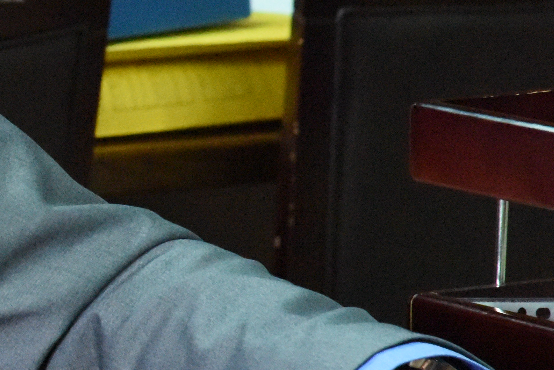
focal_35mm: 463
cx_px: -479
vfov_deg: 3.0
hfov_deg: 4.4
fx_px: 7126
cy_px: 94
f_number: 7.1
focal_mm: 120
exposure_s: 1/200
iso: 12800
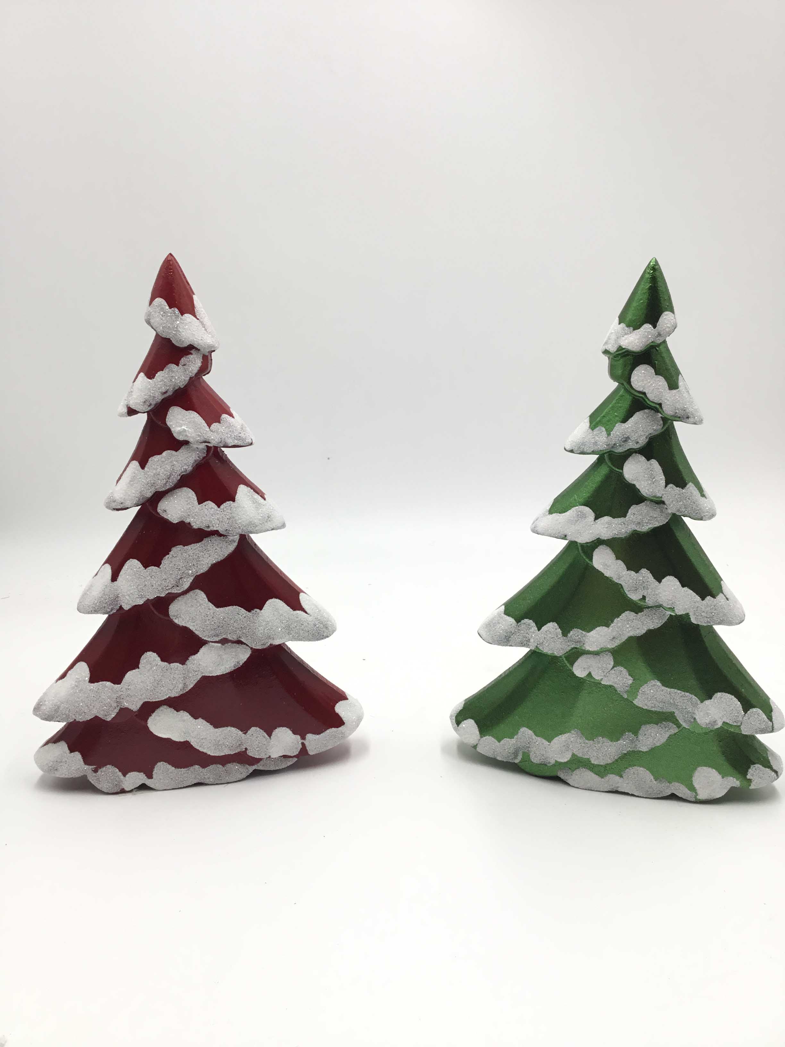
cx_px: 392
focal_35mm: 31
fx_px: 937
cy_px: 524
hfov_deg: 45.4
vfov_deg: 58.4
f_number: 2.4
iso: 25
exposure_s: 1/138
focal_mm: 3.3
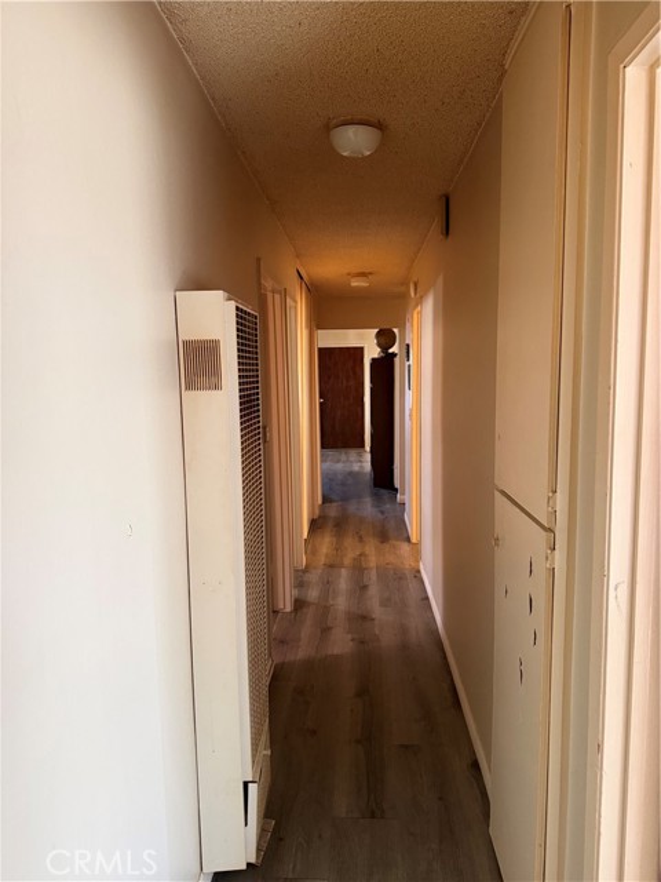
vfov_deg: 71.6
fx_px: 611
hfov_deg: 56.8
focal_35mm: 24
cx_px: 330
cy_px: 441
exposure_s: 1/60
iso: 640
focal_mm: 6.76
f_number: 1.78
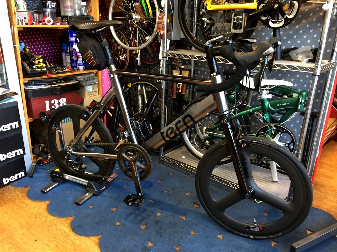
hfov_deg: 61.7
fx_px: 282
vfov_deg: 48.2
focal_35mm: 29
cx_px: 168
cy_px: 126
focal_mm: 4.15
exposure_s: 1/33
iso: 160
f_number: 2.2
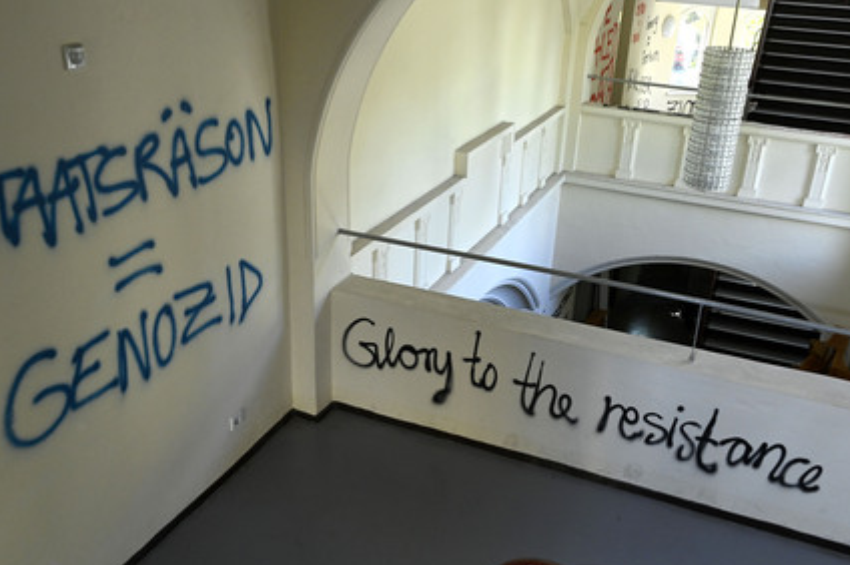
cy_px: 282
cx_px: 450
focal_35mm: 34
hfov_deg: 55.8
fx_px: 802
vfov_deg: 38.8
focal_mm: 32
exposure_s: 1/250
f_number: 8
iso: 4000
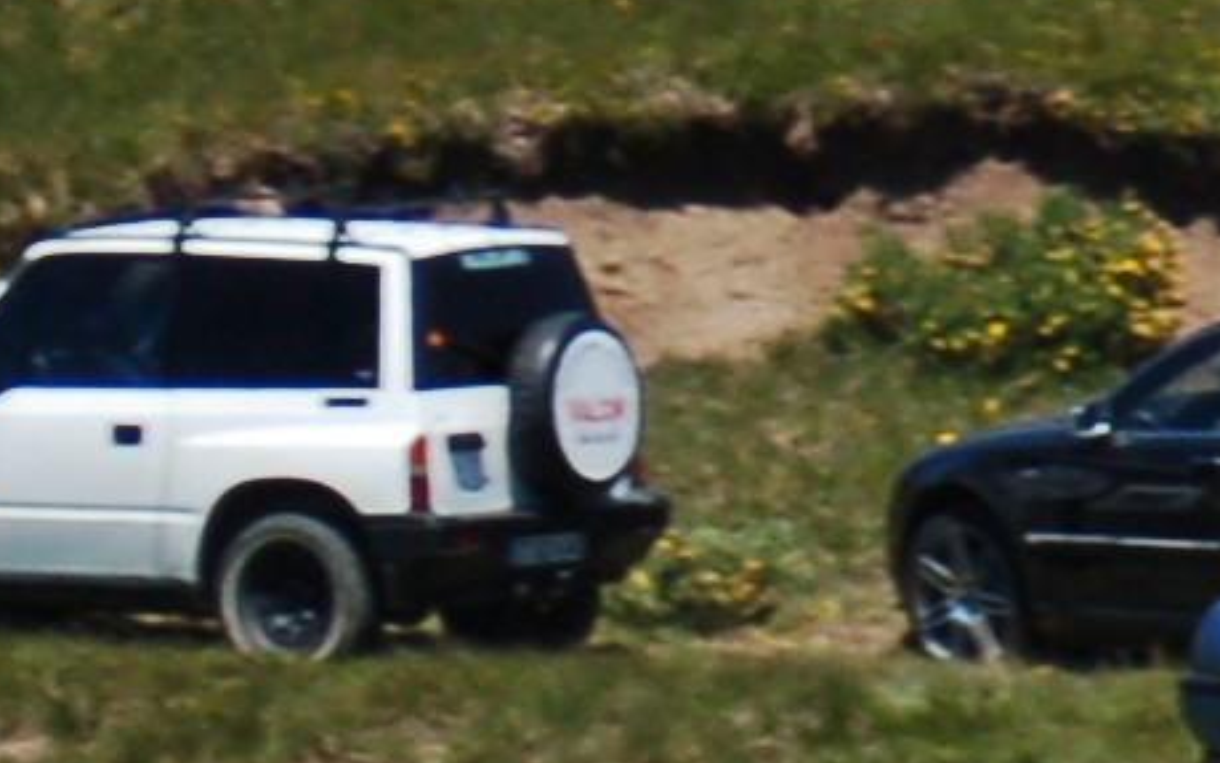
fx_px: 26636
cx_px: 3625
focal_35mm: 801
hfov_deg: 2.6
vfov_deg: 1.6
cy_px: 2494
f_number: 5.6
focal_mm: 80
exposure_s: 1/1000
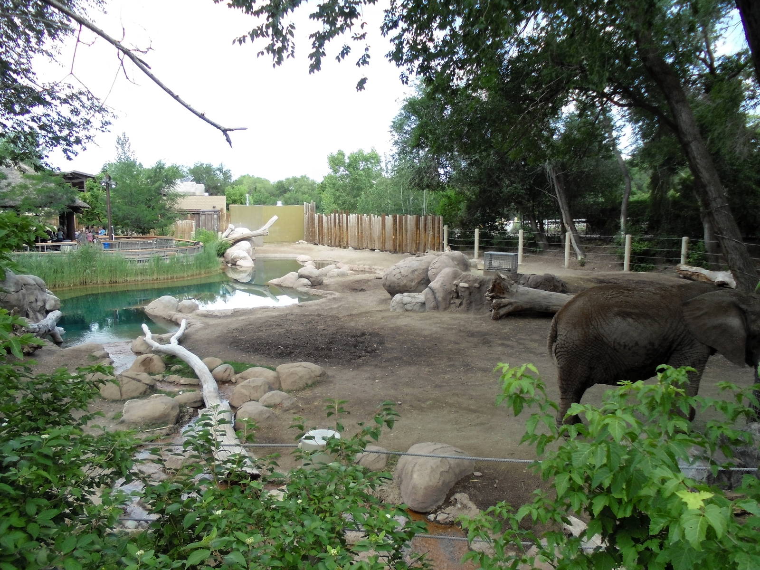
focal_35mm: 26
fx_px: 571
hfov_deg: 67.3
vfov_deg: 53.1
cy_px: 285
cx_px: 380
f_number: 3.5
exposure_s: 1/200
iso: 80
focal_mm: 4.6
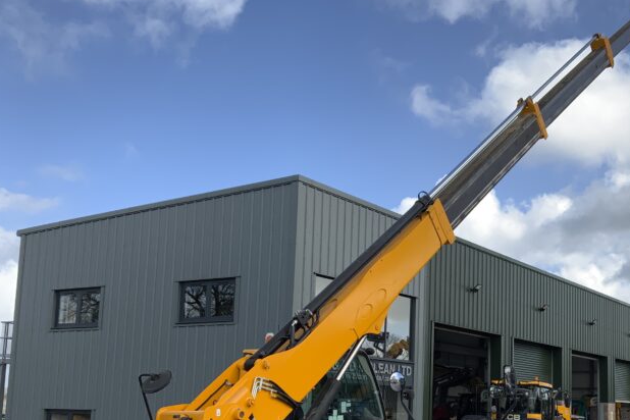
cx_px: 482
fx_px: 875
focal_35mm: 50
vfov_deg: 26.8
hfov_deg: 38.4
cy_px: 294
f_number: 1.8
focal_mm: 3
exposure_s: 1/586
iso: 16
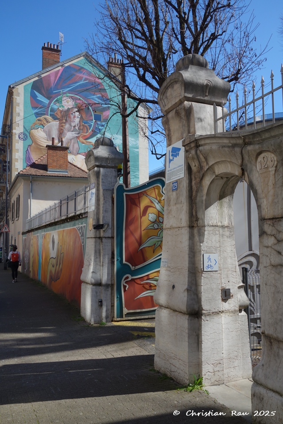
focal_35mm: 31
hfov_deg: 42.3
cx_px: 142
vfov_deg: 60.3
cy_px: 212
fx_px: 366
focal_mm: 11.46
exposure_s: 1/320
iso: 125
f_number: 5.6
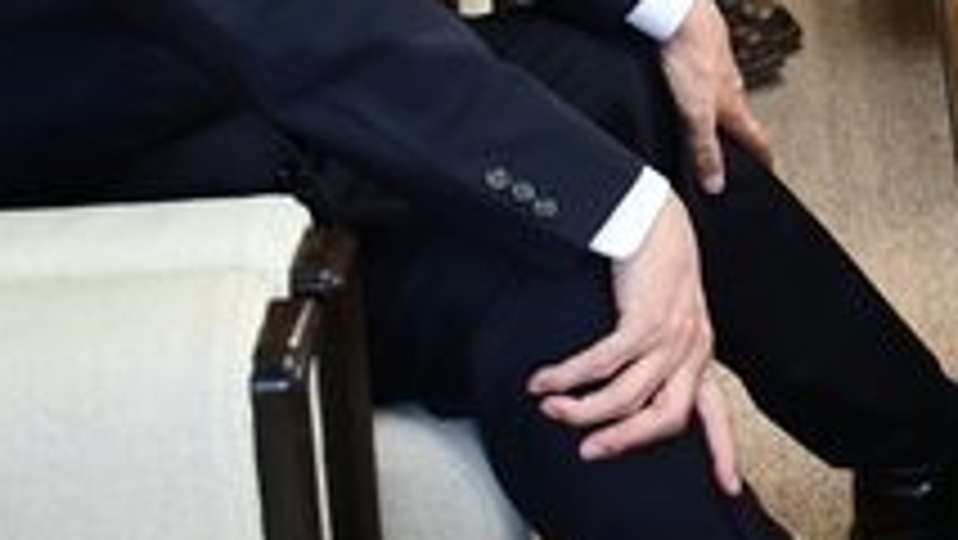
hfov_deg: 15.1
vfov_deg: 9.2
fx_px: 3278
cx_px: 1545
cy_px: -243
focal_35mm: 129
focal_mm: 24
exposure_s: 1/125
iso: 1000
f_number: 3.8
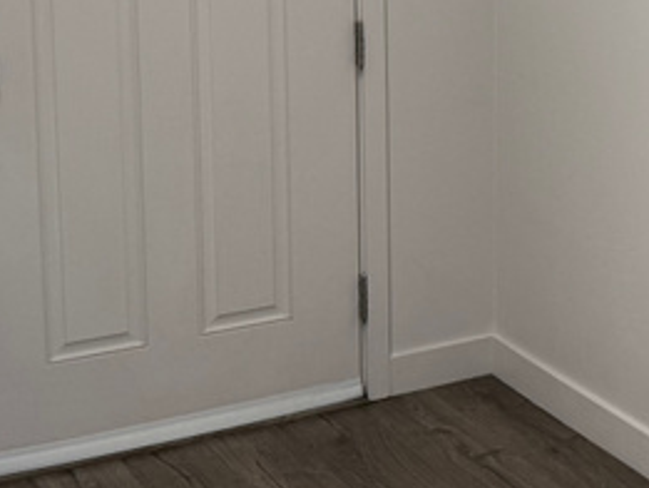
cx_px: 771
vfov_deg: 15.3
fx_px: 1763
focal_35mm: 94
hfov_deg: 19.7
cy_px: -47
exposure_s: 1/387
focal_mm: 6.76
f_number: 1.78
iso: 80
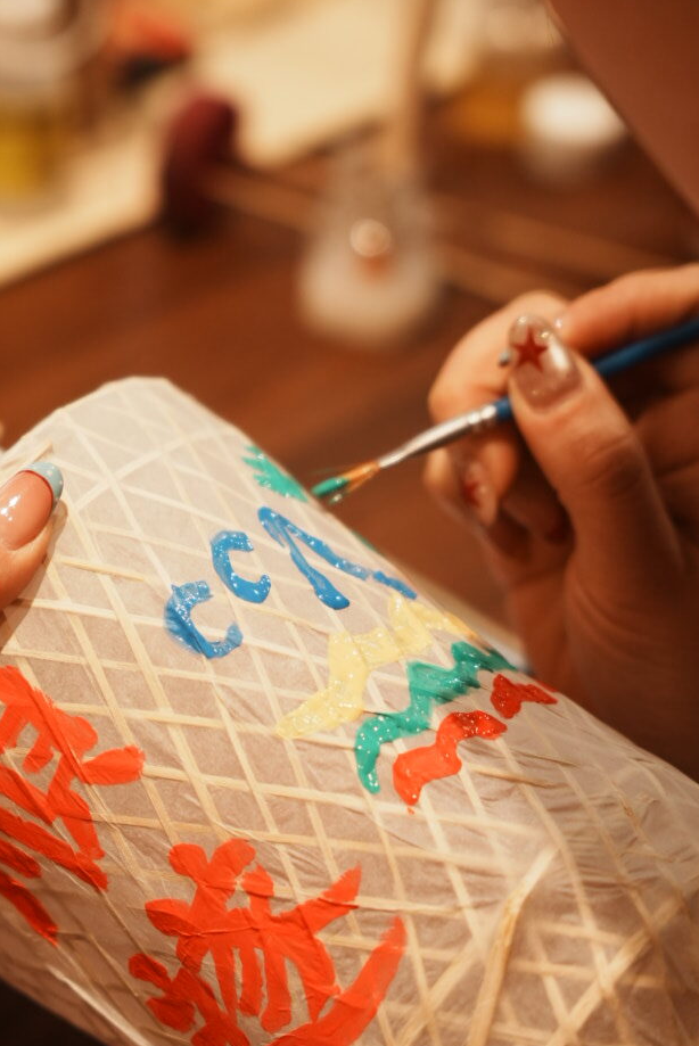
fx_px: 3170
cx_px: 175
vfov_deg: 18.7
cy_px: 617
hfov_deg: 12.5
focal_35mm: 109
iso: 640
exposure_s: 1/250
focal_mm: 62
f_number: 2.8
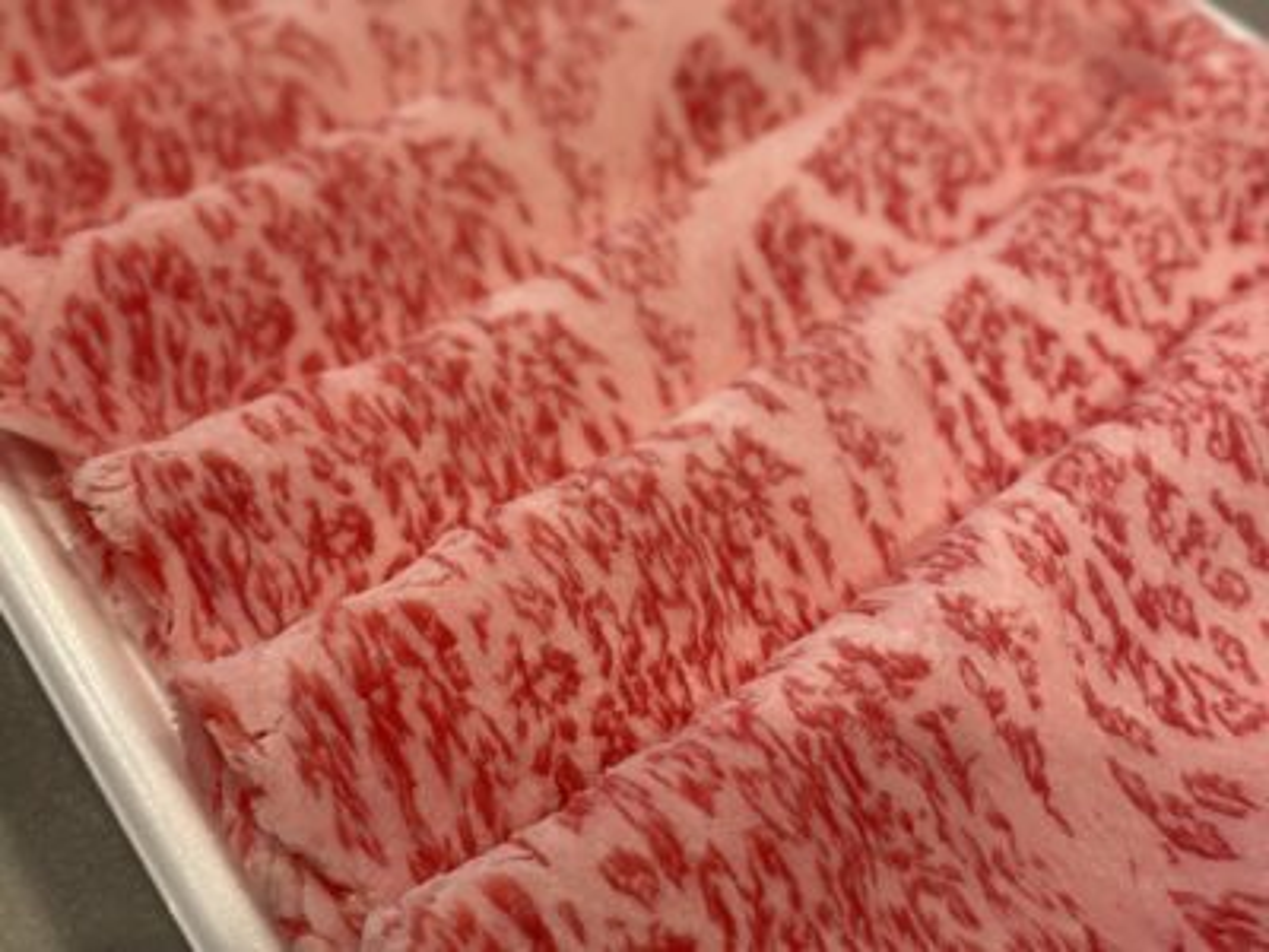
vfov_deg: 53.1
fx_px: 953
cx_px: 634
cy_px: 476
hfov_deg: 67.3
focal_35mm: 26
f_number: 1.8
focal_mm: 4.25
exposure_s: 1/60
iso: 80
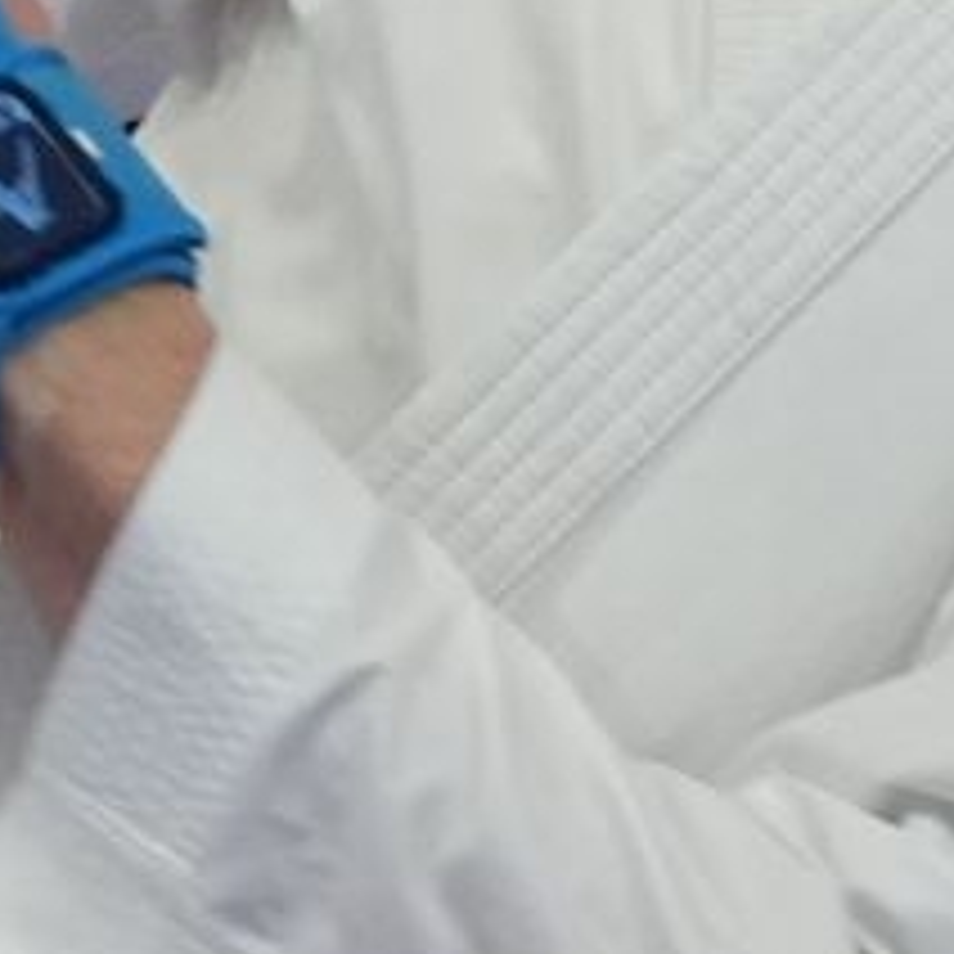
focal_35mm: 1560
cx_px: -2254
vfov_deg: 1.1
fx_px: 48641
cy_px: 266
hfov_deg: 1.1
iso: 1600
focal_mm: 144
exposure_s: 1/1000
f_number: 2.8
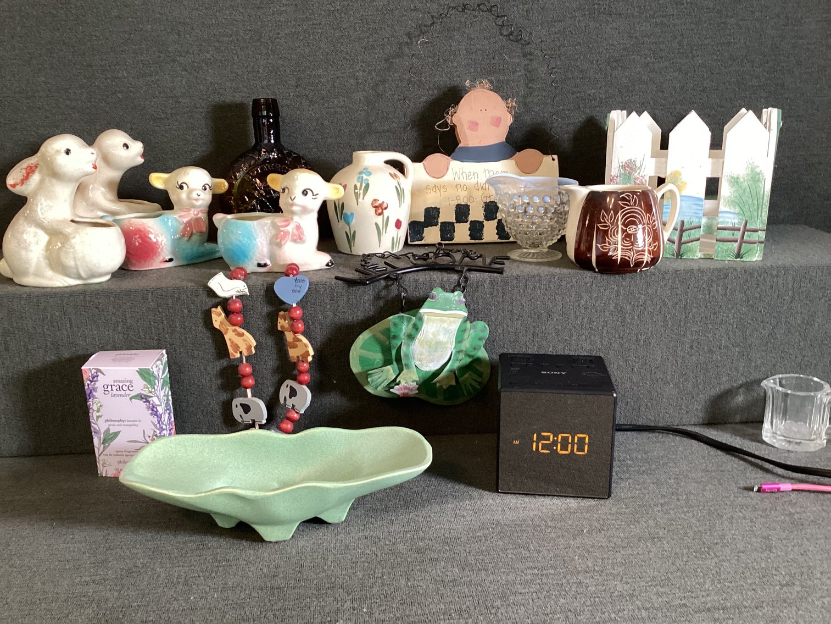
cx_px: 416
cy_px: 312
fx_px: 744
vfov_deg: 45.4
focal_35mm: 31
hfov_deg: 58.3
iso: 200
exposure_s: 1/50
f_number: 2.4
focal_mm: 3.3
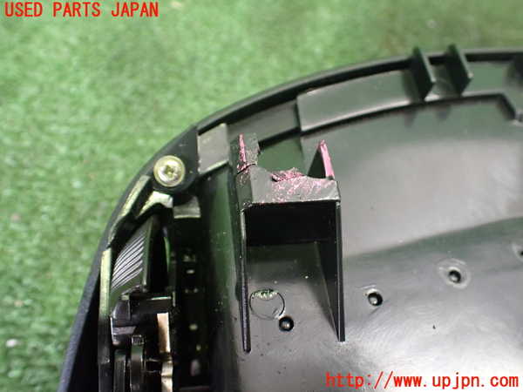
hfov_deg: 60.0
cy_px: 196
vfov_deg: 46.8
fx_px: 453
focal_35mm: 30
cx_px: 262
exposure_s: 1/30
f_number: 2.3
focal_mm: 5.4
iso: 800
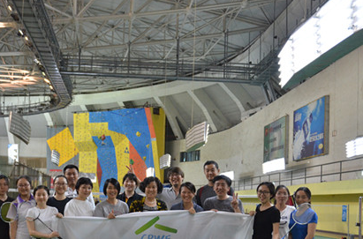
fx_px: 573
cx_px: 155
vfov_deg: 23.5
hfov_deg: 35.1
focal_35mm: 57
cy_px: 163
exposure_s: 1/125
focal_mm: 26
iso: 1600
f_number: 3.8
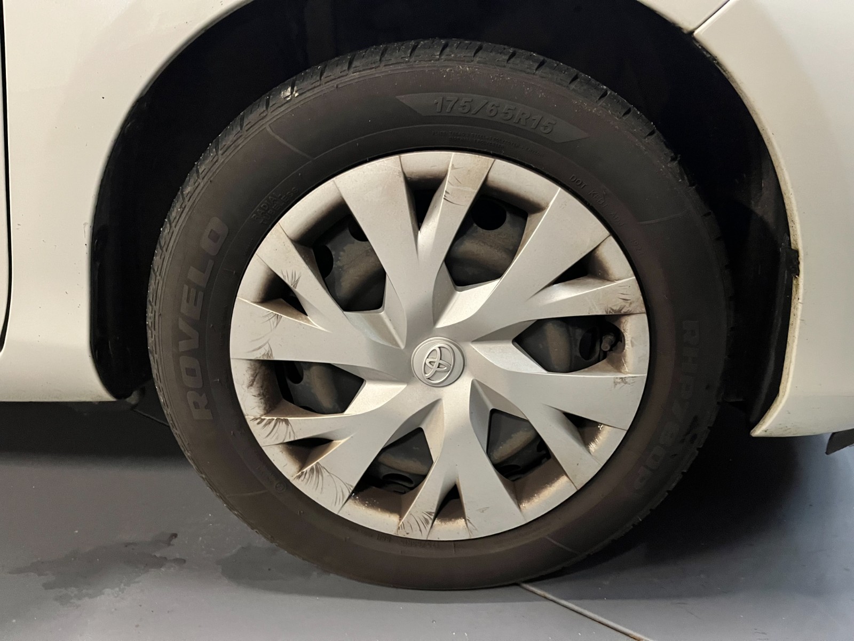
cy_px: 320
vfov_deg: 53.1
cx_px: 427
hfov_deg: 67.3
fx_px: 641
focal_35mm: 26
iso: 640
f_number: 1.6
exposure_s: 1/25
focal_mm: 5.1
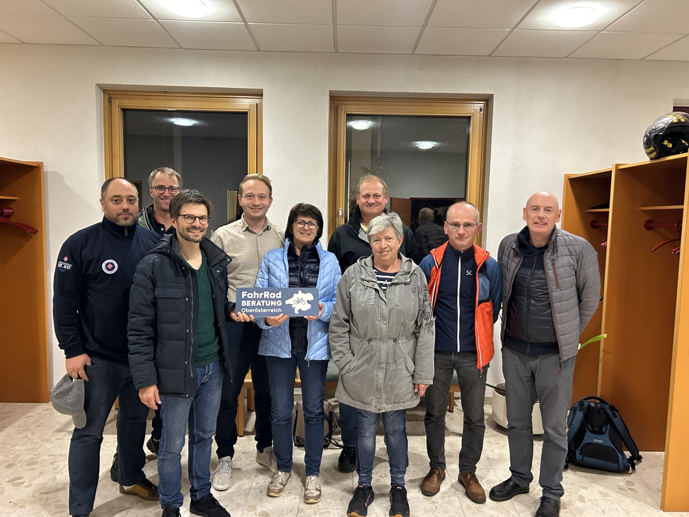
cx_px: 344
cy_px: 258
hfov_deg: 67.3
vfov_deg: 53.1
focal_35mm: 26
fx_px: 518
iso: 500
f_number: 1.5
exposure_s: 1/25
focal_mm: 5.7
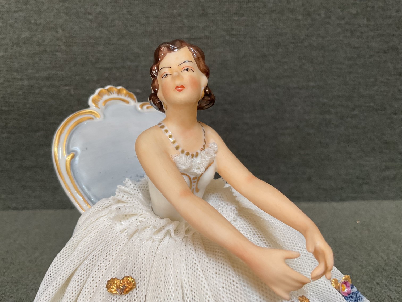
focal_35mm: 29
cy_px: 151
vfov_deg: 48.2
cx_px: 201
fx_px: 337
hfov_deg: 61.7
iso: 64
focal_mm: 3
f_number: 1.8
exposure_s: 1/60
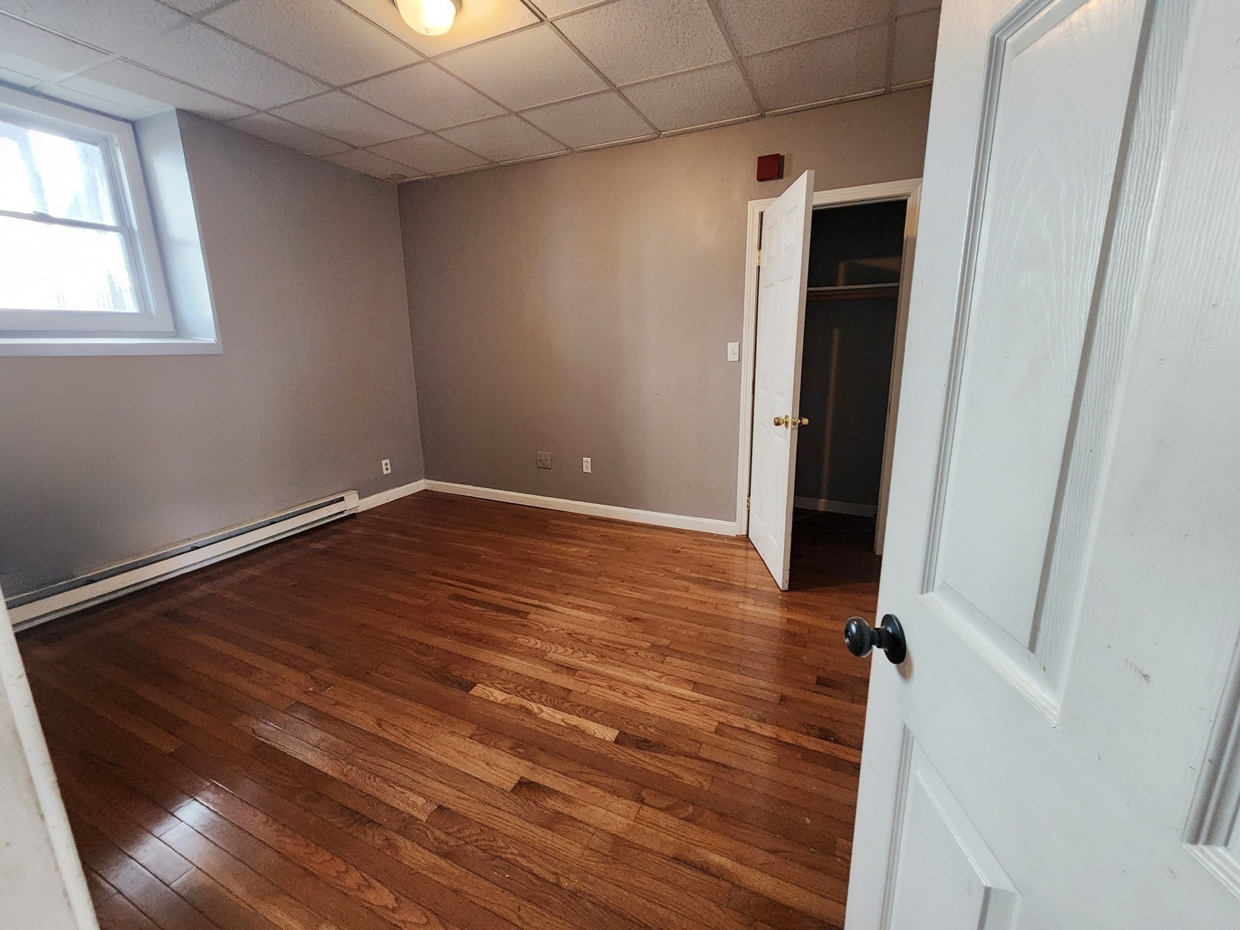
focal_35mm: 13
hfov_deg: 106.2
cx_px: 620
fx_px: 466
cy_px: 465
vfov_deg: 89.9
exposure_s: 1/30
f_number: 2.2
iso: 500
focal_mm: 2.2
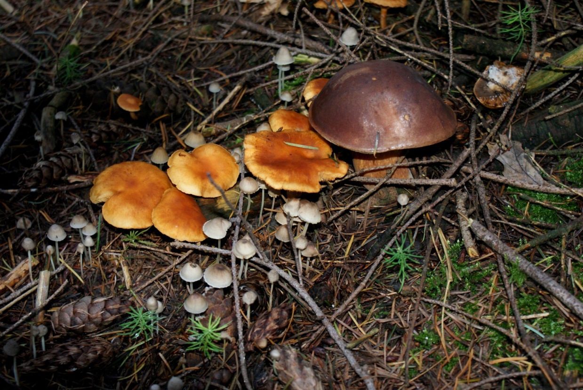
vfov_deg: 22.7
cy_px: 195
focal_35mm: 60
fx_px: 973
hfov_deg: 33.4
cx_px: 292
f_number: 5.6
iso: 400
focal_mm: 40
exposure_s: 1/60
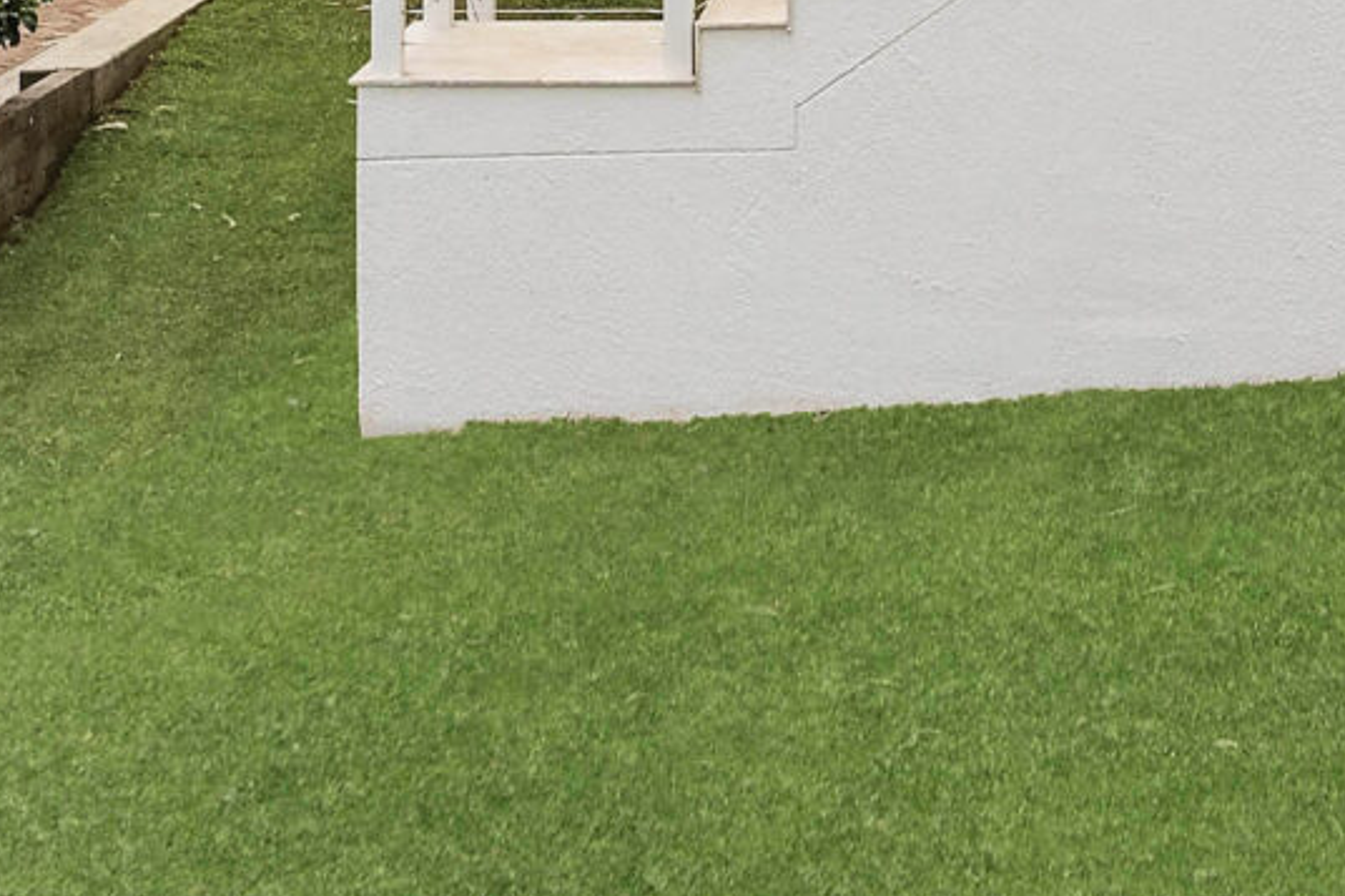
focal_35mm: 86
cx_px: 1071
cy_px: -550
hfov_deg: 23.3
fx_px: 3212
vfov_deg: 14.5
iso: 1600
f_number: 10
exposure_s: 1/1250
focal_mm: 24
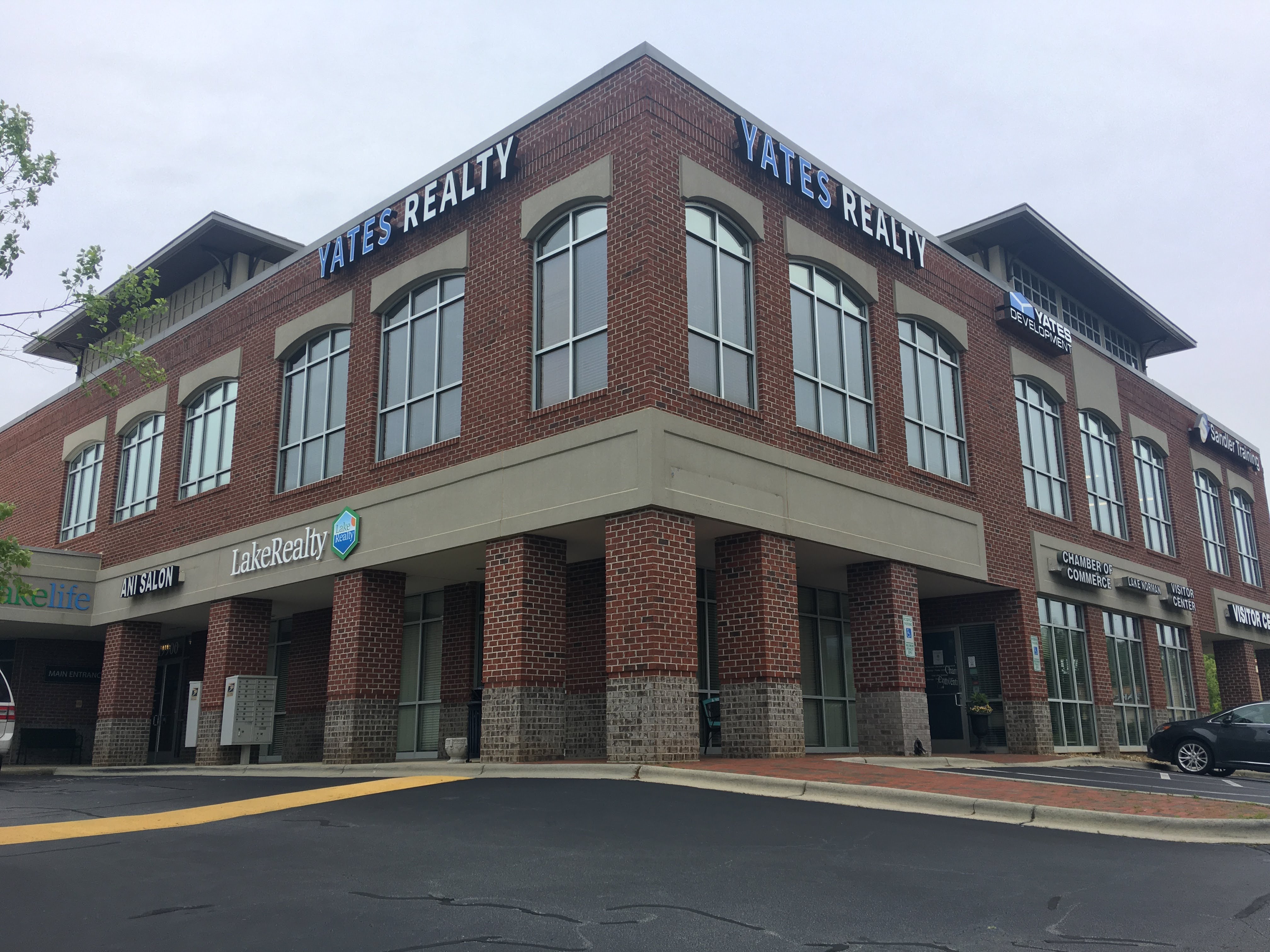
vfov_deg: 48.2
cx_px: 635
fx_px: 1064
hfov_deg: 61.7
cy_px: 476
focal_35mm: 29
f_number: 2.2
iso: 25
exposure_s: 1/432
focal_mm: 4.15
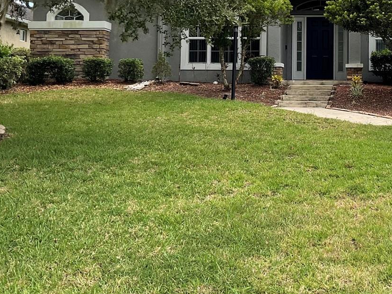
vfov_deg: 25.7
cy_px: 62
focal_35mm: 56
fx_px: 634
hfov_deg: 33.2
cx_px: 322
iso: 16
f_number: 1.8
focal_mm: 3
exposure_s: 1/792
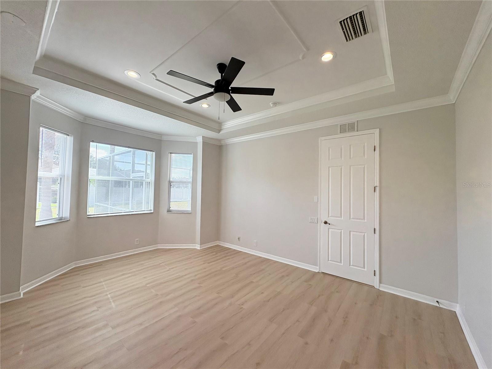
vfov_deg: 85.7
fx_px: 199
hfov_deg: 102.1
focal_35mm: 14
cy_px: 184
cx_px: 246
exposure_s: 1/140
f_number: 2.2
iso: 64
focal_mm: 2.22
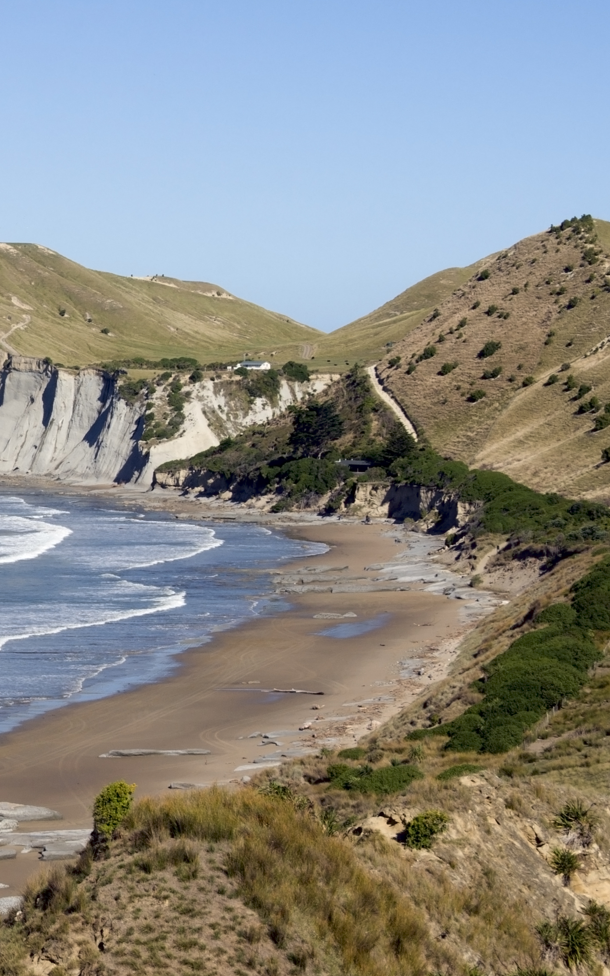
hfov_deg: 11.8
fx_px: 2820
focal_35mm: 106
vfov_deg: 19.6
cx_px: -316
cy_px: 416
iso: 200
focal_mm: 36
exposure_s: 1/500
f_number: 10
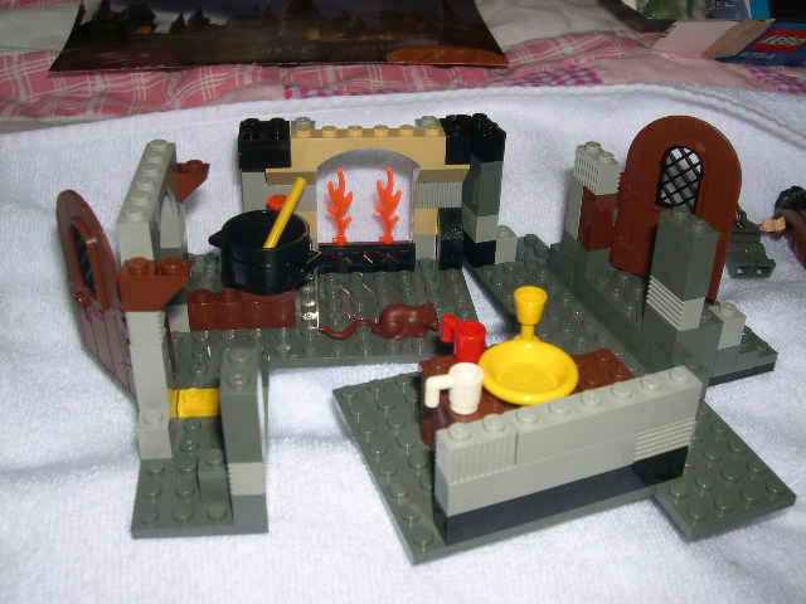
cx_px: 403
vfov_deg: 37.7
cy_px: 302
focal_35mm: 38
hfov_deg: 49.0
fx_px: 885
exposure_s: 1/30
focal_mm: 8
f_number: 7.6
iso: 100
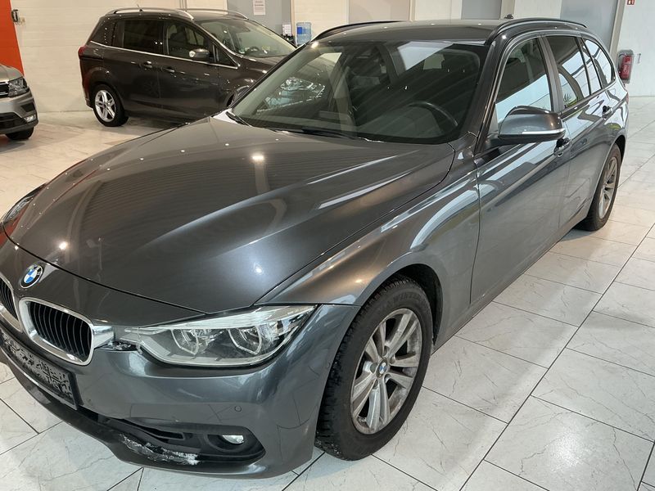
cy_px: 246
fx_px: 530
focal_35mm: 28
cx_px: 328
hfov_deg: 63.4
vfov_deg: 49.7
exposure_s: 1/92
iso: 64
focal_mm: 3
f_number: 1.8
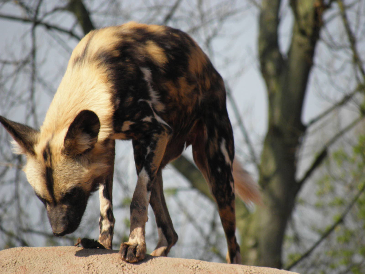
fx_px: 7128
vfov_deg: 2.2
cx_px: 182
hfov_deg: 2.9
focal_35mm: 676
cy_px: 137
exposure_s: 1/500
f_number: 5
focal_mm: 119.6
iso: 125
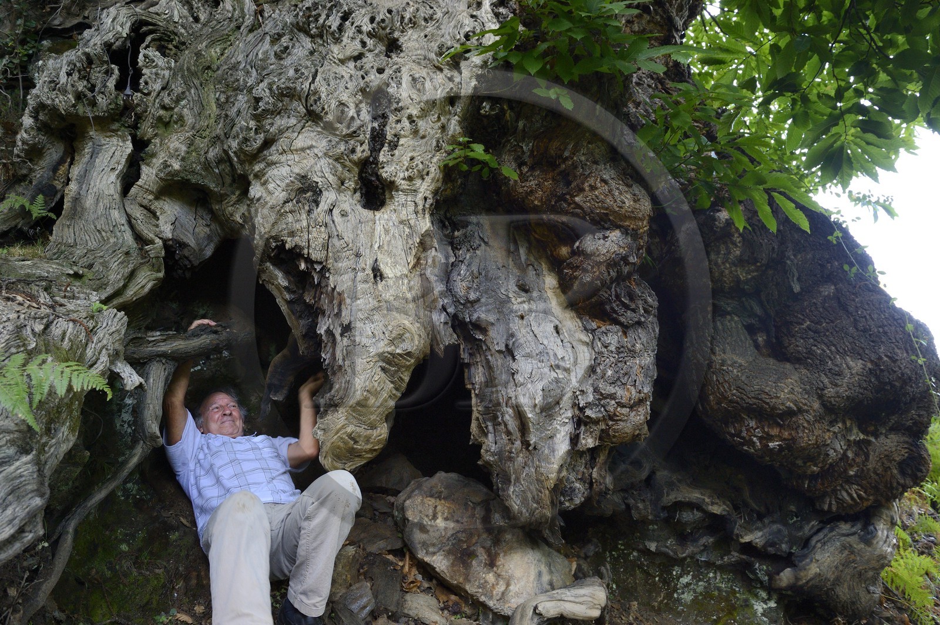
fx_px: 626
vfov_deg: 53.1
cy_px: 312
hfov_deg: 73.8
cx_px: 470
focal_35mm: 24
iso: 1600
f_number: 7.1
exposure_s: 1/60
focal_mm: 24
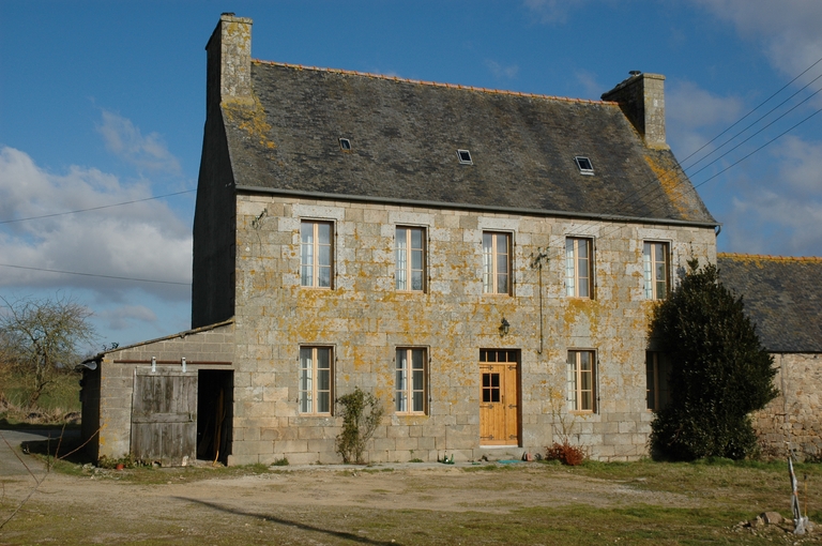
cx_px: 411
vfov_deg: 30.8
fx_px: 992
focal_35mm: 44
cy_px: 273
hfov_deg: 45.0
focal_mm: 29
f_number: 11
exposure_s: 1/500
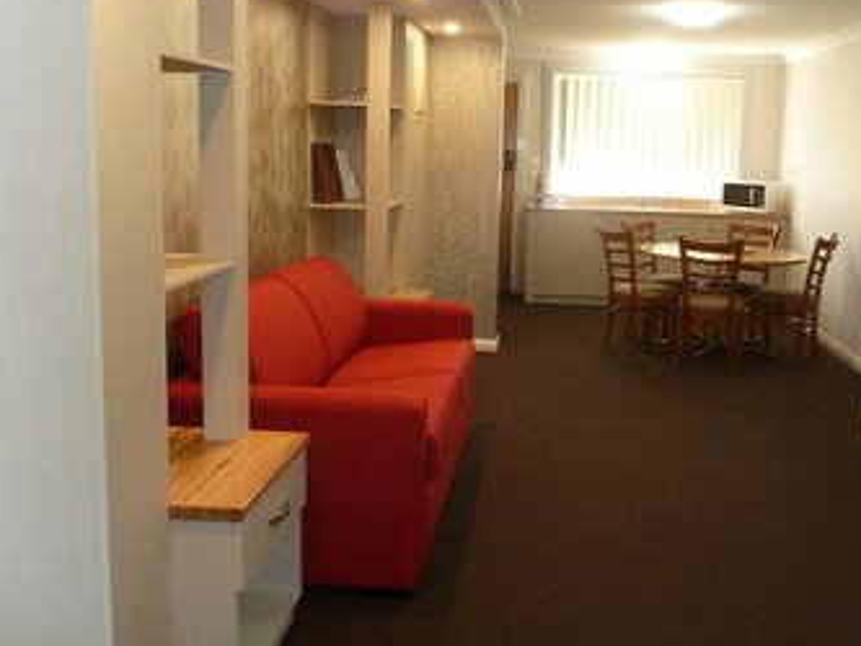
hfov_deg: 51.0
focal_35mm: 36
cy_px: 284
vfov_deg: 39.6
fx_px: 896
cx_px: 517
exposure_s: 1/30
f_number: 3.3
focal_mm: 4.1
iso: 400
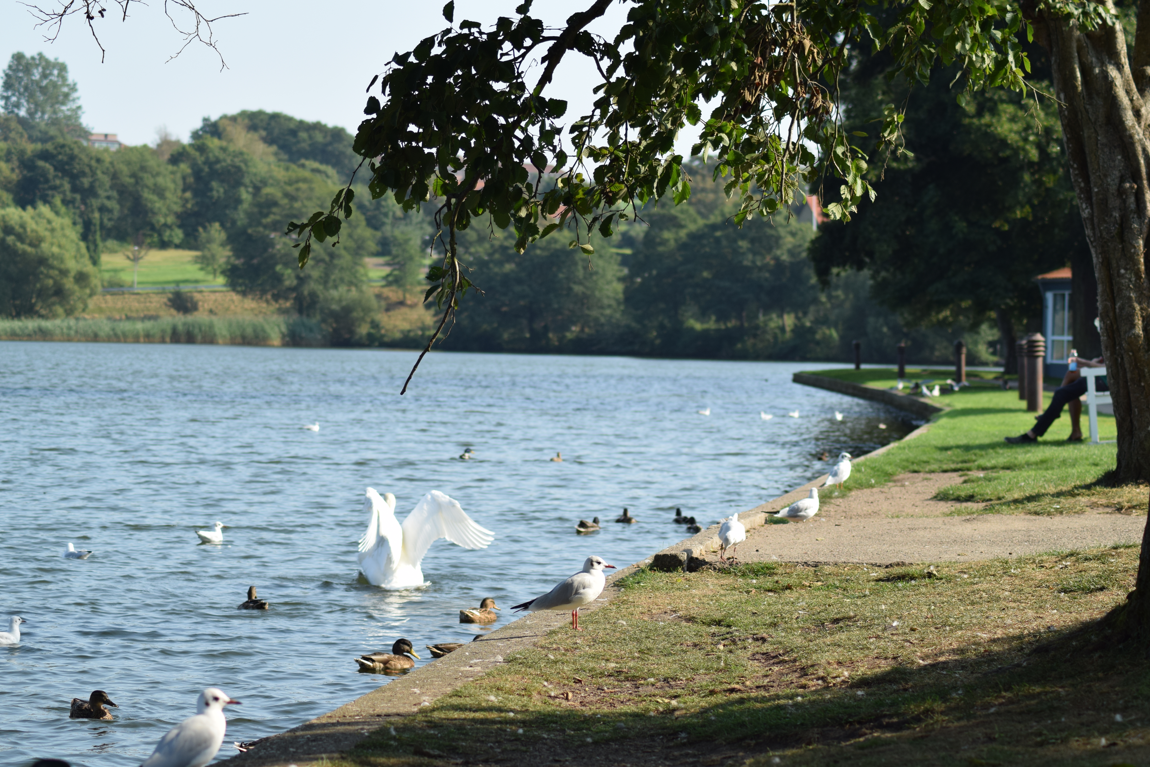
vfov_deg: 13.0
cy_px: 384
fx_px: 3354
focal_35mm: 105
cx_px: 575
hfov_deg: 19.5
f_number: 6.3
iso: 200
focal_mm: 70
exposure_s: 1/640
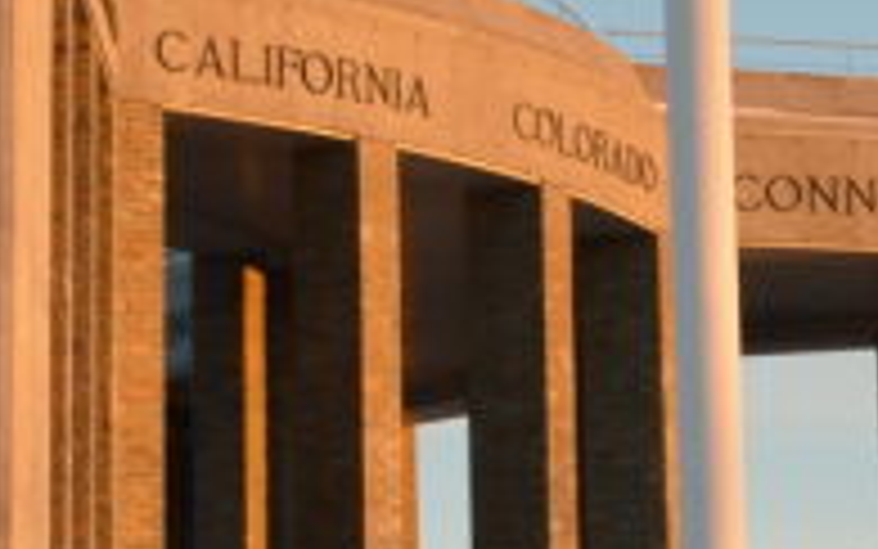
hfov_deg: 9.0
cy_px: -592
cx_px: -243
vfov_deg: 5.6
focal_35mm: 229
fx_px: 5472
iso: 180
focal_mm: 21
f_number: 5.6
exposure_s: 1/125
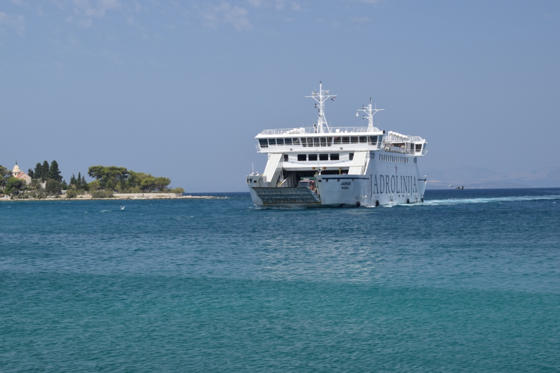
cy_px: 186
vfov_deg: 16.6
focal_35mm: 82
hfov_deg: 24.6
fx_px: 1283
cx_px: 280
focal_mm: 55
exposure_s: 1/200
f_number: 9
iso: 200
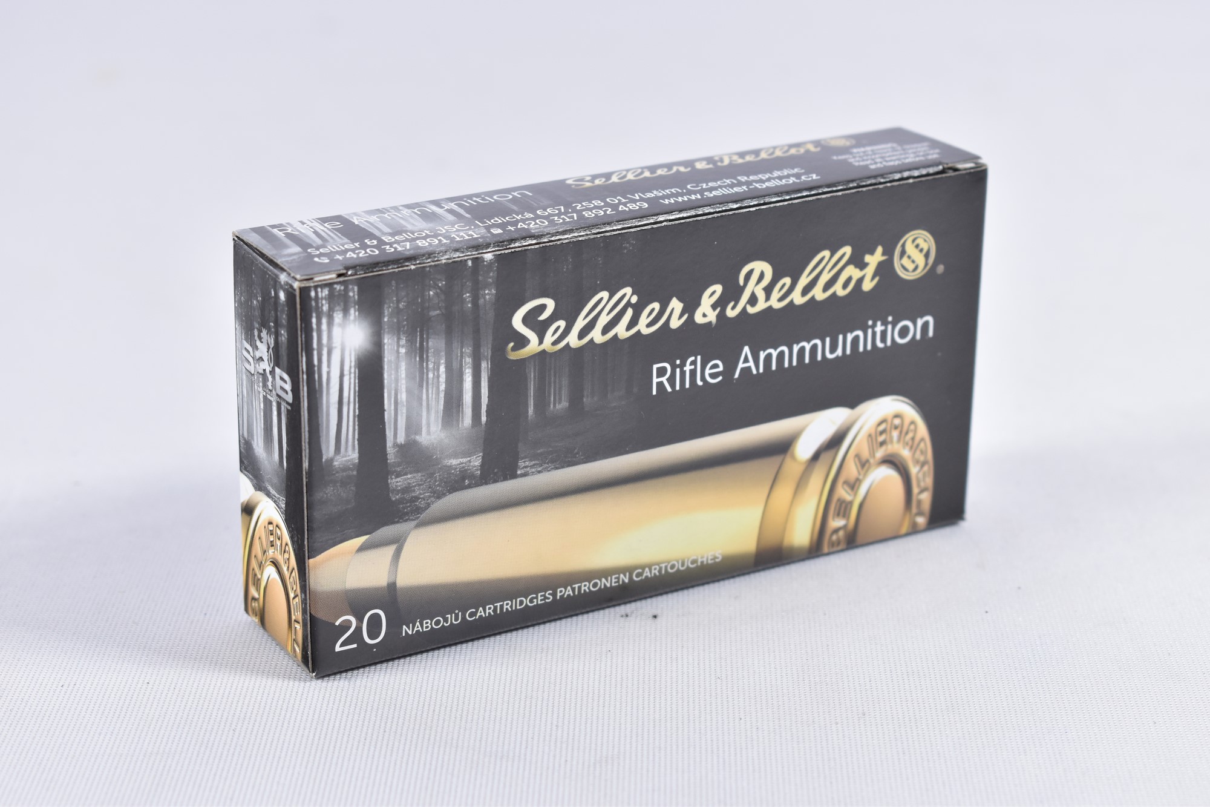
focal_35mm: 82
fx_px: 2772
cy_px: 404
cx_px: 605
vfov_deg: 16.6
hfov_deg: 24.6
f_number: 5.6
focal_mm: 55
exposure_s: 1/50
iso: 640
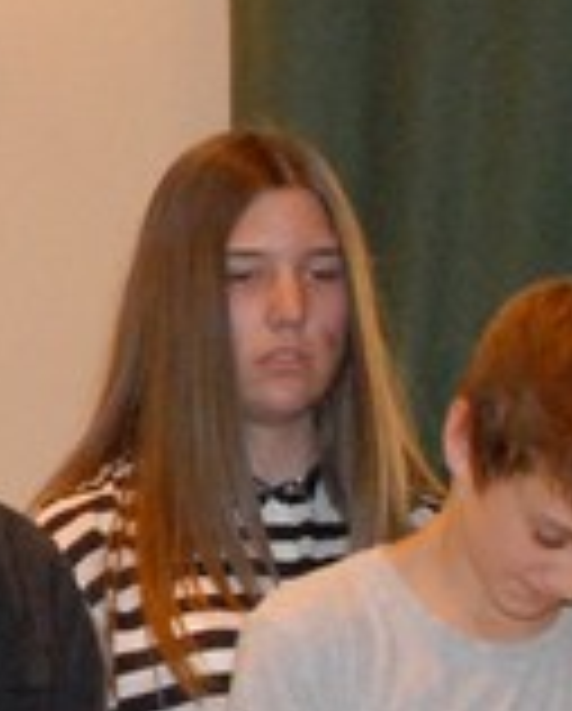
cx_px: -973
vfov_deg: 7.3
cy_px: 506
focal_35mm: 264
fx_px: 5571
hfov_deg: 5.6
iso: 1000
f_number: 7.1
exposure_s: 1/60
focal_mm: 29
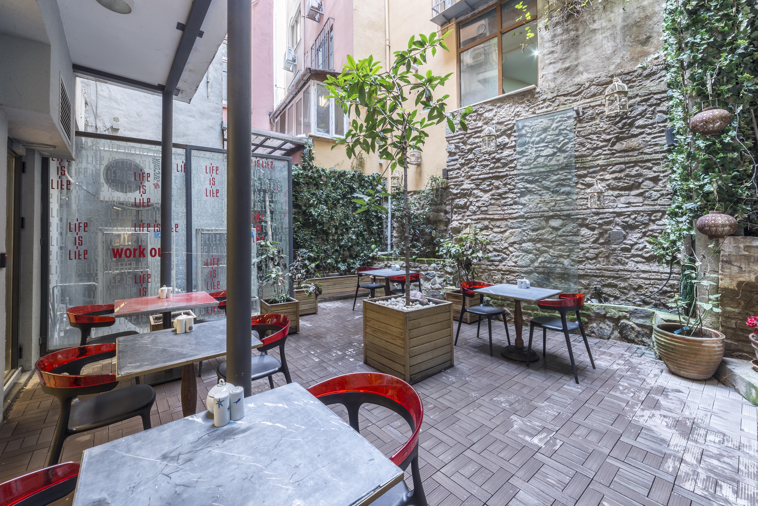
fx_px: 316
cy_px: 253
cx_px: 379
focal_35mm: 15
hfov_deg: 100.4
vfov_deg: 77.4
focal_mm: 15
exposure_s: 1/2.5
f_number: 16
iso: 100
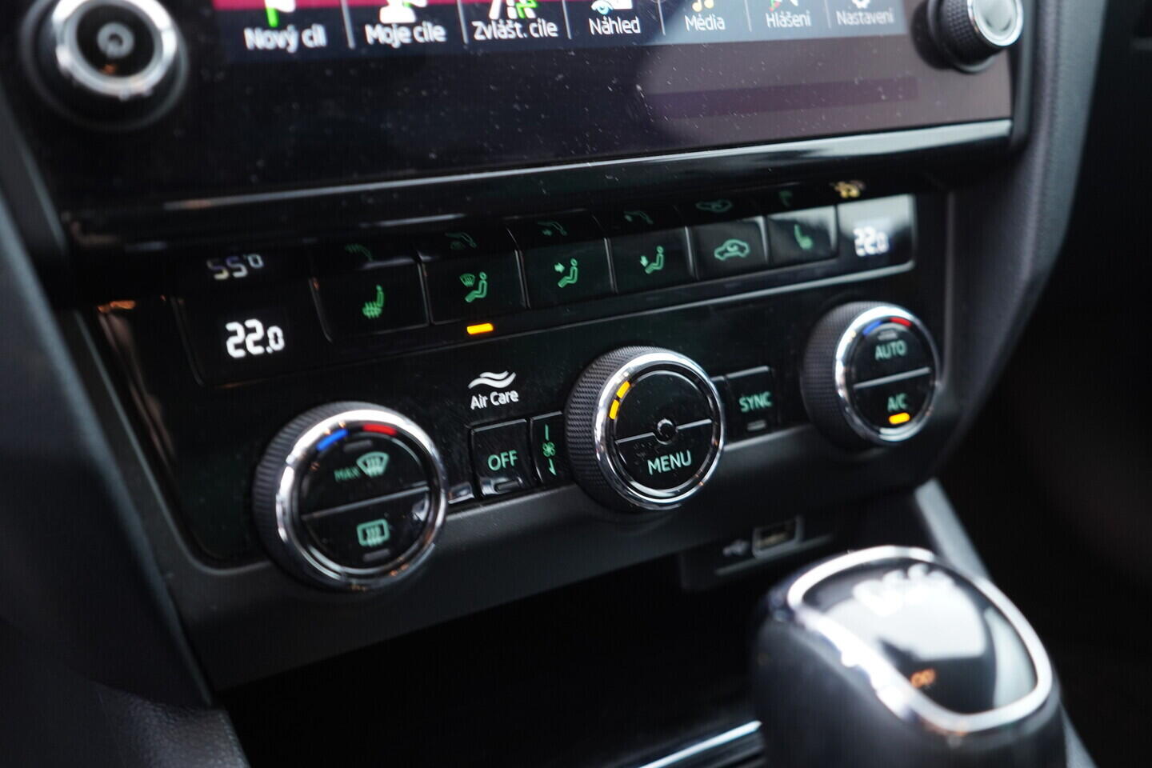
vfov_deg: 36.9
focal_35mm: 36
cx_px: 576
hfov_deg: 53.1
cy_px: 384
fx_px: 1152
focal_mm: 24
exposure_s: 1/40
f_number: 2.8
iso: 640
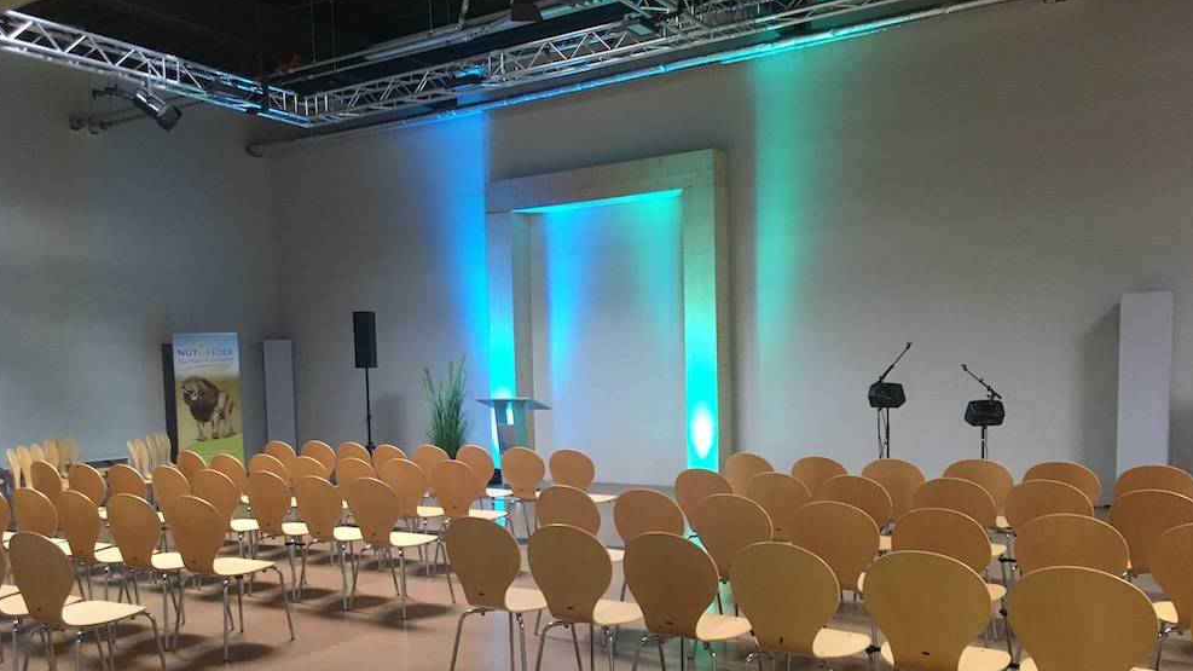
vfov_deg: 36.3
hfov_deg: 61.0
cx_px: 596
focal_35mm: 32
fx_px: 1012
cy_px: 447
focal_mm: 4.15
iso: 200
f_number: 2.2
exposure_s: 1/17
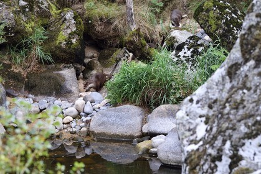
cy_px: 87
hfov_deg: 10.3
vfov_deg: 6.9
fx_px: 1451
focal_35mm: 200
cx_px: 130
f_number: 5.6
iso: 800
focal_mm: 200
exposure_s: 1/125
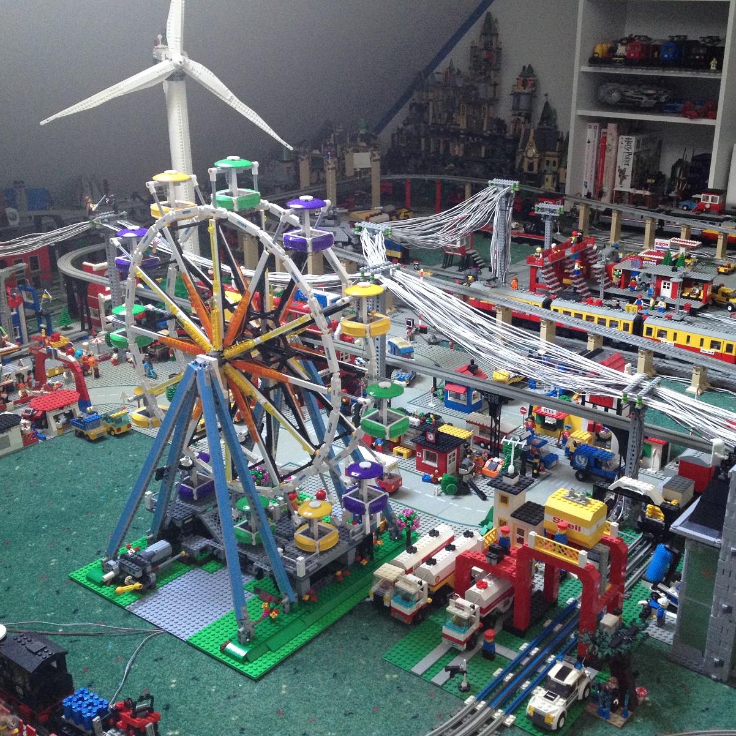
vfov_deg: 40.0
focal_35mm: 42
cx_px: 434
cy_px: 374
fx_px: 1010
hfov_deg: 39.9
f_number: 2.4
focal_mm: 4.28
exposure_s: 1/20
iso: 200
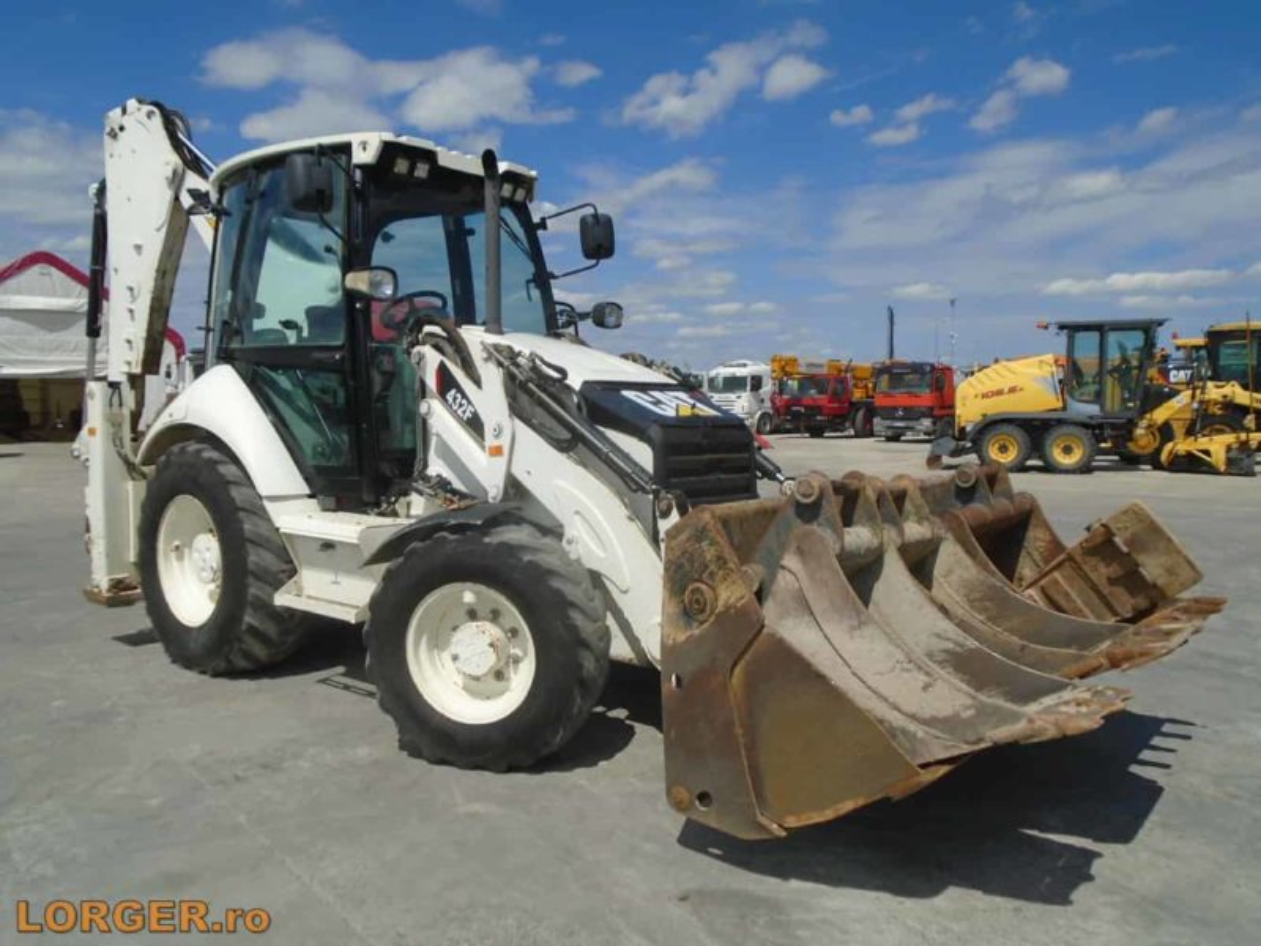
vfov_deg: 53.1
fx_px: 947
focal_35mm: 26
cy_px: 473
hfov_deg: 67.3
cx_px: 630
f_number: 8
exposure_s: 1/400
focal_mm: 4.6
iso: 100
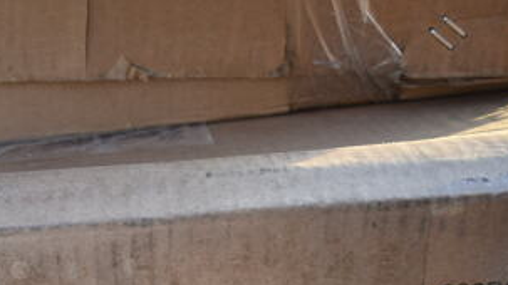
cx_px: 20
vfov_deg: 15.3
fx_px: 1023
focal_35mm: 76
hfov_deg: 26.6
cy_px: 339
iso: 320
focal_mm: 24
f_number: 3.8
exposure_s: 1/125
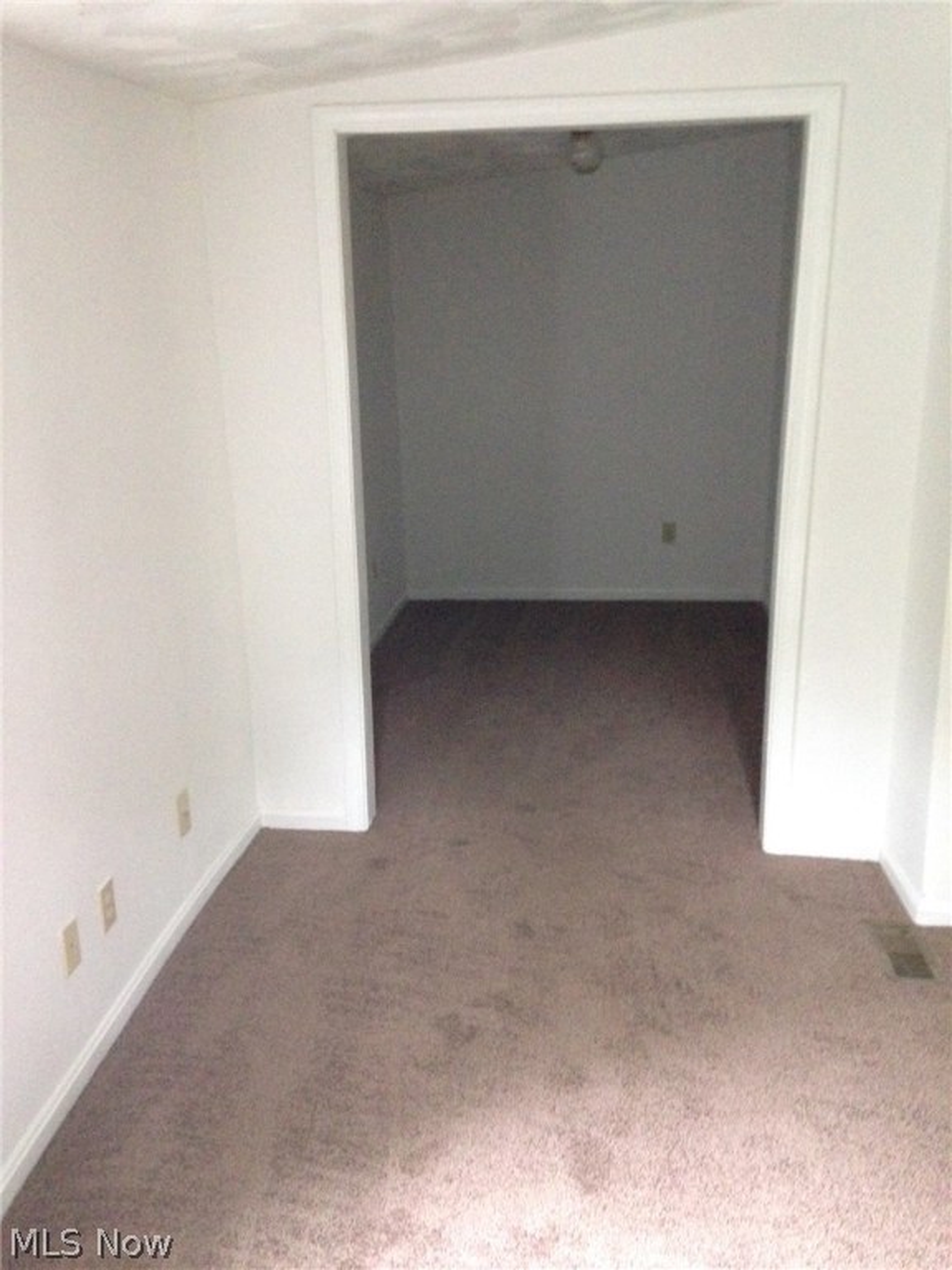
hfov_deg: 42.9
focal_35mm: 33
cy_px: 635
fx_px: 1210
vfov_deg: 55.4
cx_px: 476
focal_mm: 4.12
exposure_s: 1/15
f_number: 2.4
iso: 640
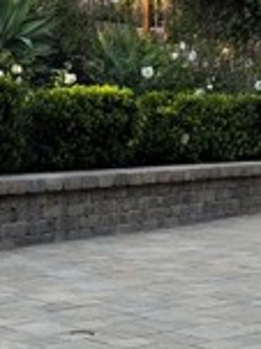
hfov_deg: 13.4
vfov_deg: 17.4
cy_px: 365
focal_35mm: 110
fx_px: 1107
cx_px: 134
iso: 50
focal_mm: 5.7
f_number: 1.5
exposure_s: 1/368
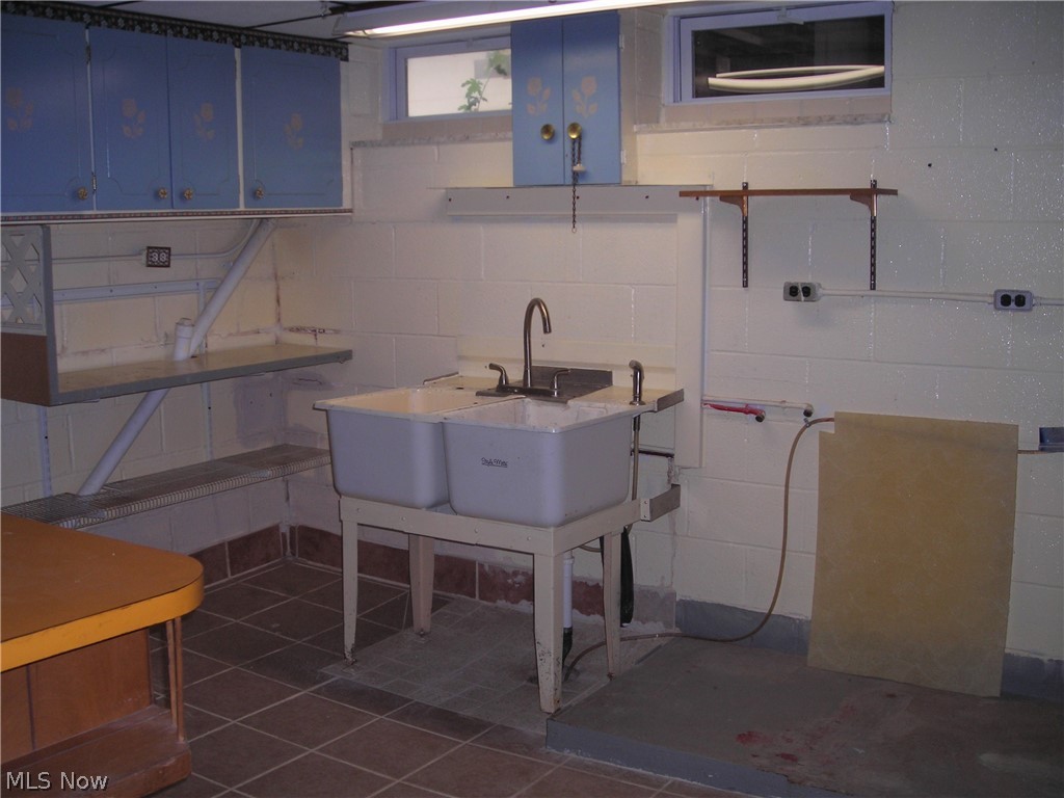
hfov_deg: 49.0
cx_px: 532
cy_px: 399
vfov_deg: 37.7
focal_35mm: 38
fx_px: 1168
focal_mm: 6.3
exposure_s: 1/60.1
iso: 58
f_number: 3.2
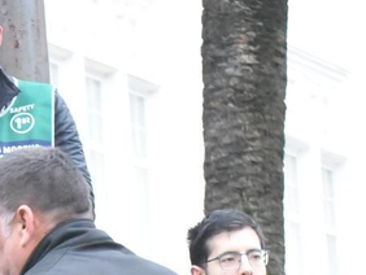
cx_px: -488
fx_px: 4042
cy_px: 527
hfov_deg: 5.0
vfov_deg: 3.9
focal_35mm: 382
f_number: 4.5
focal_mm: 70
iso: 10000
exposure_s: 1/250
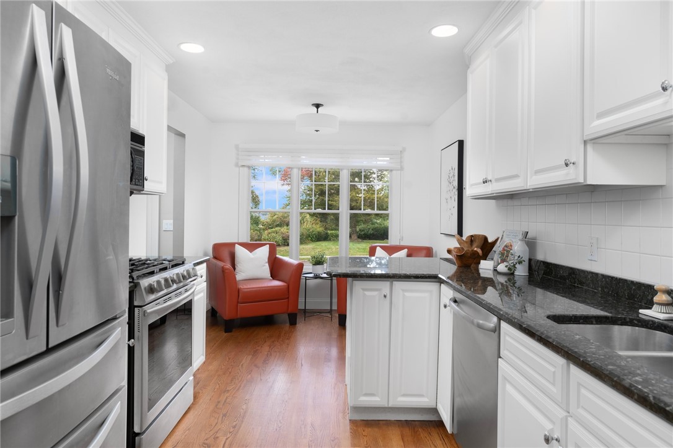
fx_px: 411
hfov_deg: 78.6
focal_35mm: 22
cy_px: 224
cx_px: 336
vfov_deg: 57.2
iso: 500
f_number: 7.1
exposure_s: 1/200
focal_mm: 22
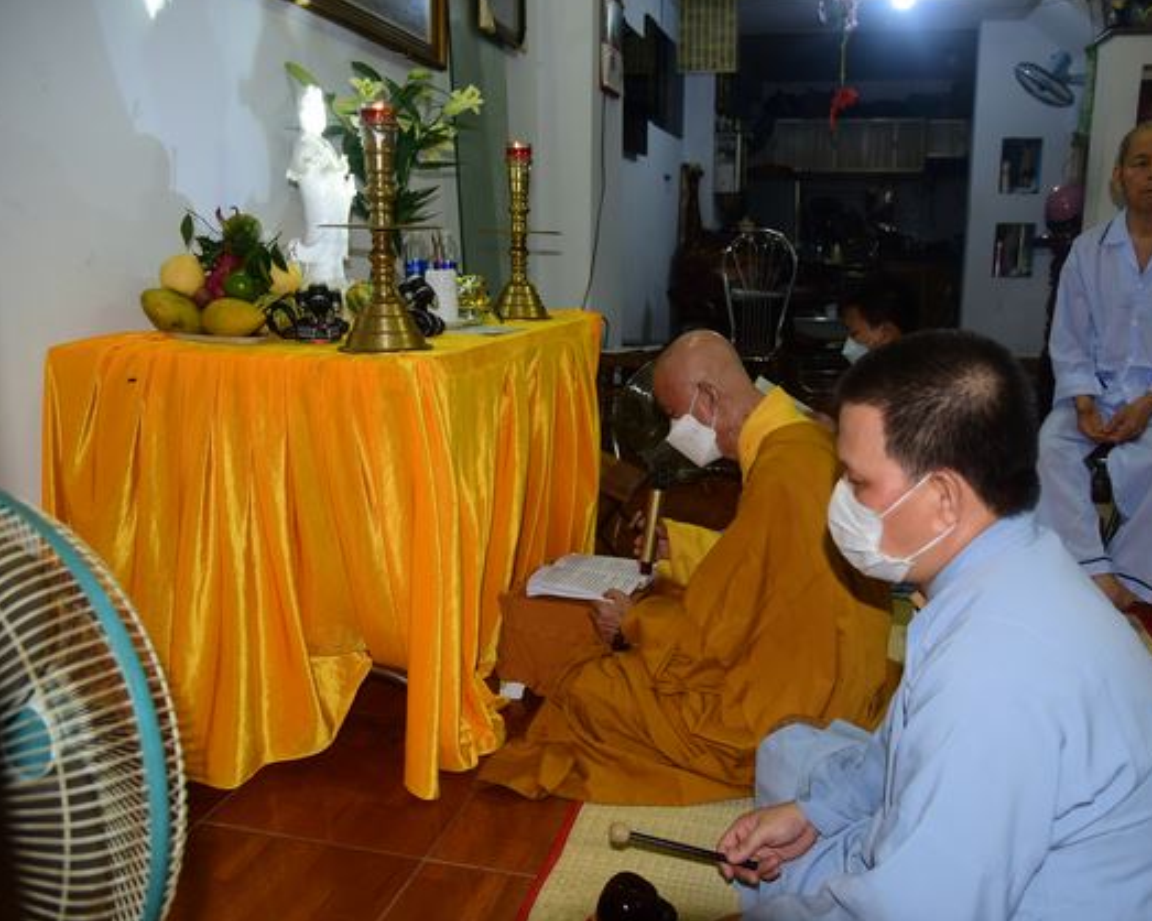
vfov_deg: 51.5
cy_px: 452
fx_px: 954
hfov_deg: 61.9
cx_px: 665
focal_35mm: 28
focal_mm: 24
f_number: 4
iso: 500
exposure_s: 1/60
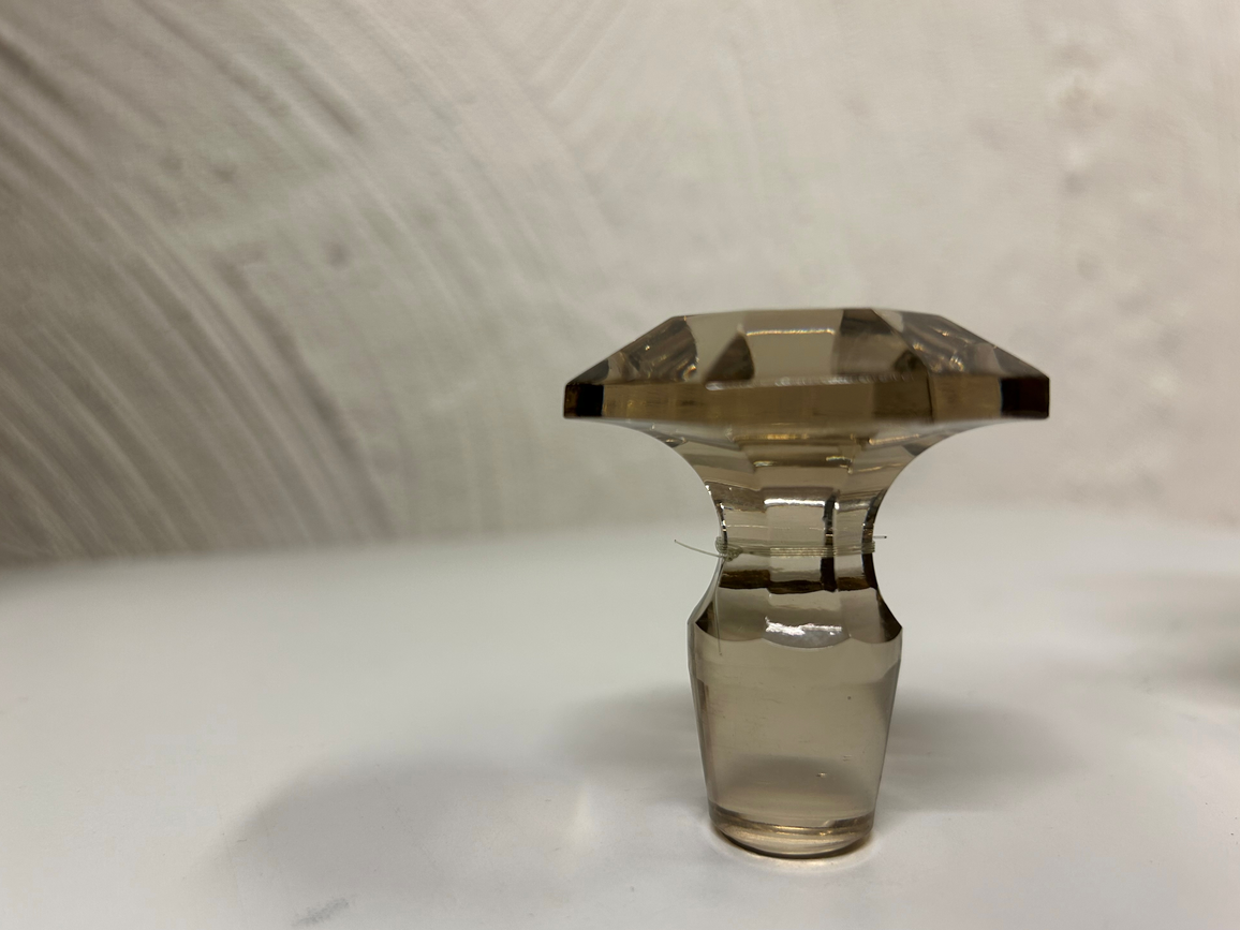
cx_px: 605
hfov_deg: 65.3
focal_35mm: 27
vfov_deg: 51.3
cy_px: 482
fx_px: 967
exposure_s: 1/100
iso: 80
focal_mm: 5.7
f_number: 1.5
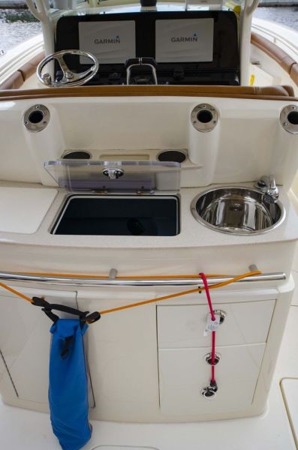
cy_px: 225
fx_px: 374
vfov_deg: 62.0
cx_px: 149
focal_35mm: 30
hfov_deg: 43.4
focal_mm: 20
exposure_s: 1/160
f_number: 6.3
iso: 200
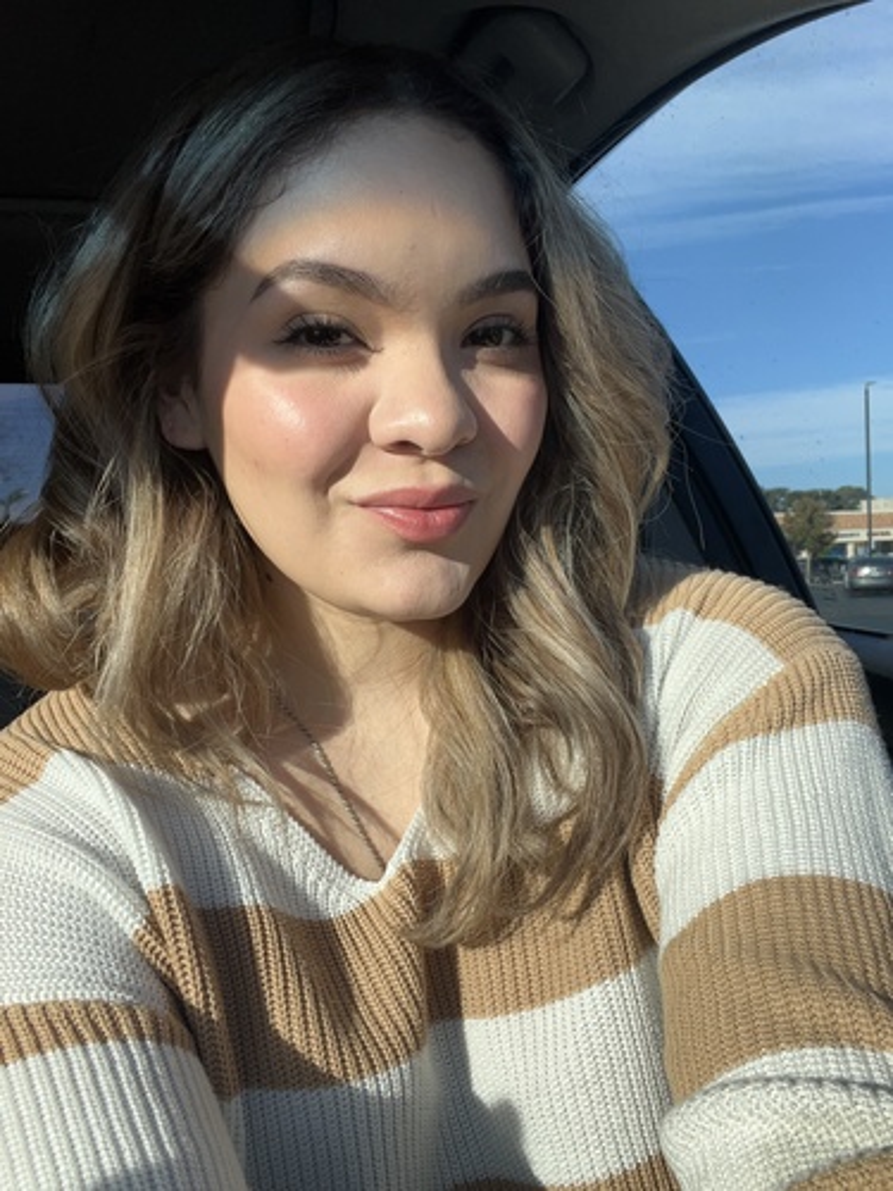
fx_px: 1032
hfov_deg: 46.8
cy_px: 596
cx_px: 446
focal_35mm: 30
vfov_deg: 60.0
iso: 32
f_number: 2.2
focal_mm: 2.71
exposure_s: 1/433
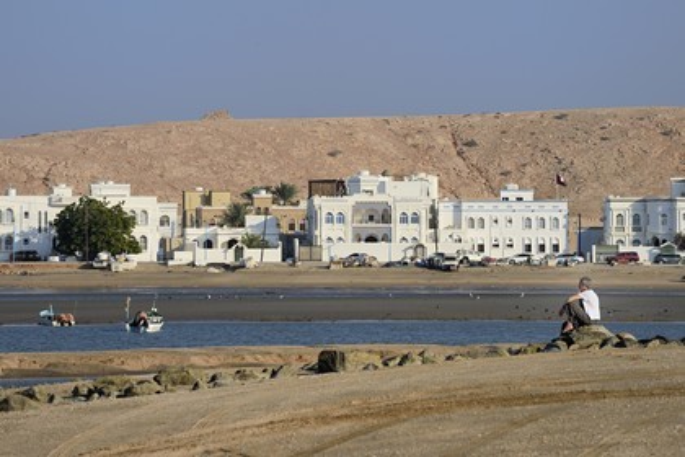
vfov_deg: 6.9
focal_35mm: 200
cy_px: 228
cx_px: 342
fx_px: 3805
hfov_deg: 10.3
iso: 200
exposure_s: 1/400
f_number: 11
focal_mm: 200
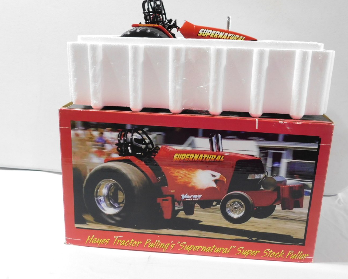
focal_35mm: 34
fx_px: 350
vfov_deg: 43.4
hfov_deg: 52.8
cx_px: 190
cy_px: 131
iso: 280
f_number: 3.2
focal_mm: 5.3
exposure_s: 1/30
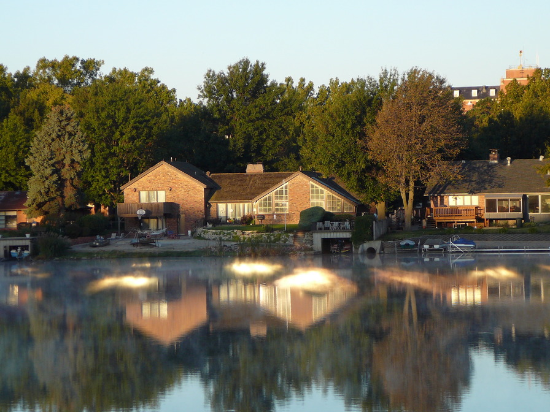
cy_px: 206
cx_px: 275
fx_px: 2177
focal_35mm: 137
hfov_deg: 14.4
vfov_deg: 10.8
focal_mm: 20.4
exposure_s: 1/160
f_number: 4
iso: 80
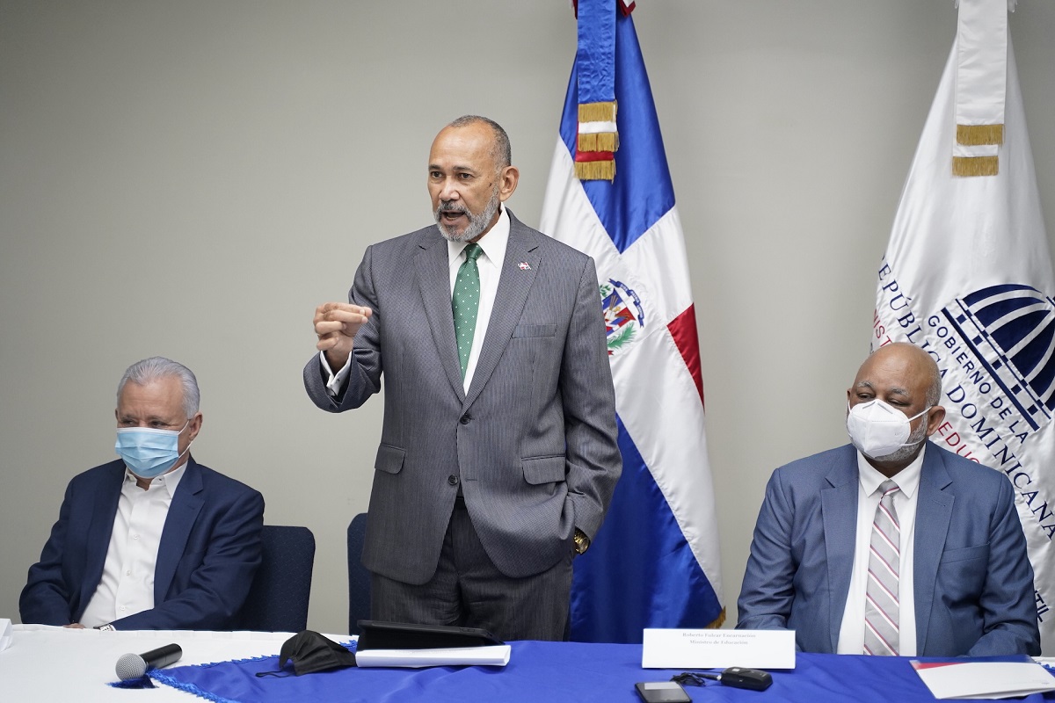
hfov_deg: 27.0
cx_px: 528
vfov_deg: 18.2
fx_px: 2198
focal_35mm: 75
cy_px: 352
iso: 2500
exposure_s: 1/640
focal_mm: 75
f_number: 2.8
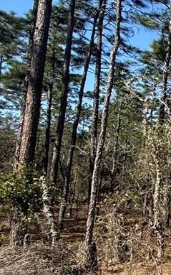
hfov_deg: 11.7
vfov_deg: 32.4
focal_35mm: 62
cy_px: 202
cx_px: 506
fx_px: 463
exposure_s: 1/1125
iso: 50
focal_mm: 2.22
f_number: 2.2
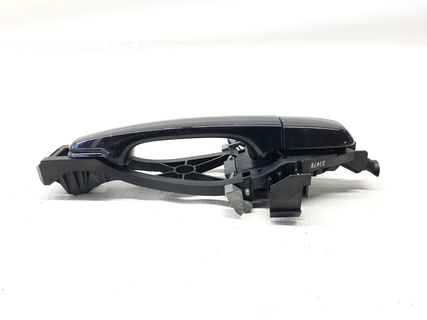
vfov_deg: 54.9
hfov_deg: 69.4
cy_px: 160
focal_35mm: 25
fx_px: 308
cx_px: 214
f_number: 2
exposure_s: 1/50
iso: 160
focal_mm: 4.6
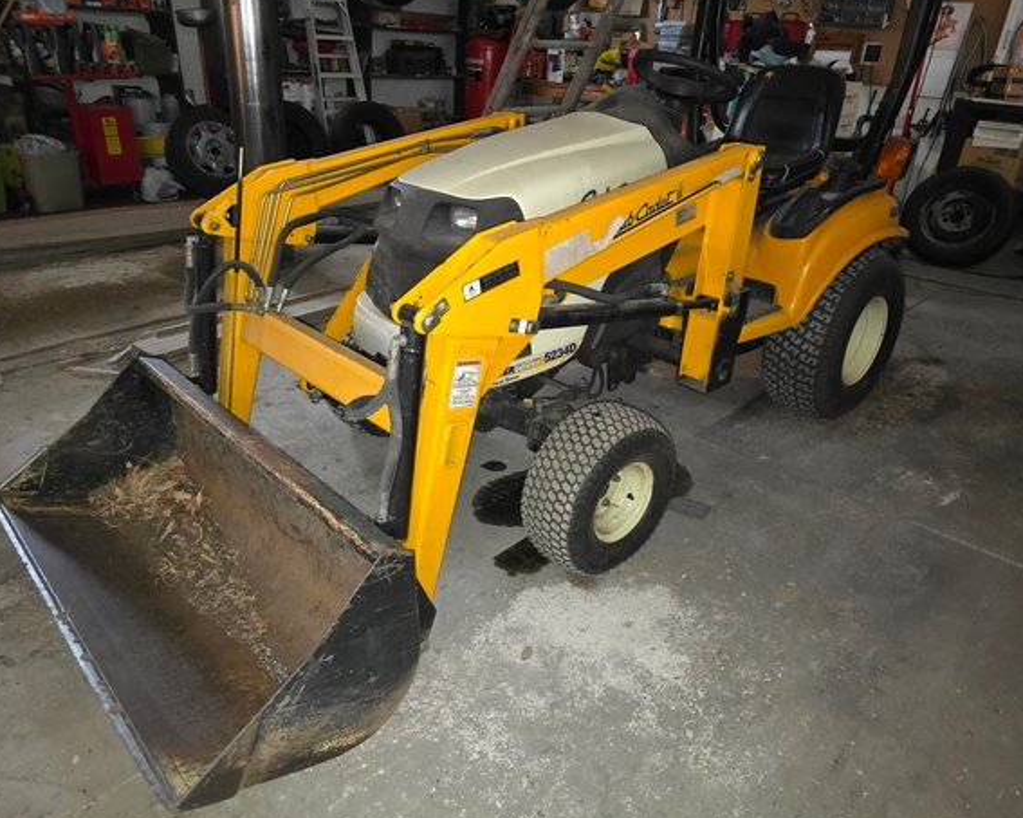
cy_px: 402
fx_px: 757
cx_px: 501
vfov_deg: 56.8
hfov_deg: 68.1
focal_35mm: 25
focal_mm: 6.3
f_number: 1.7
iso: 1250
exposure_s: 1/8
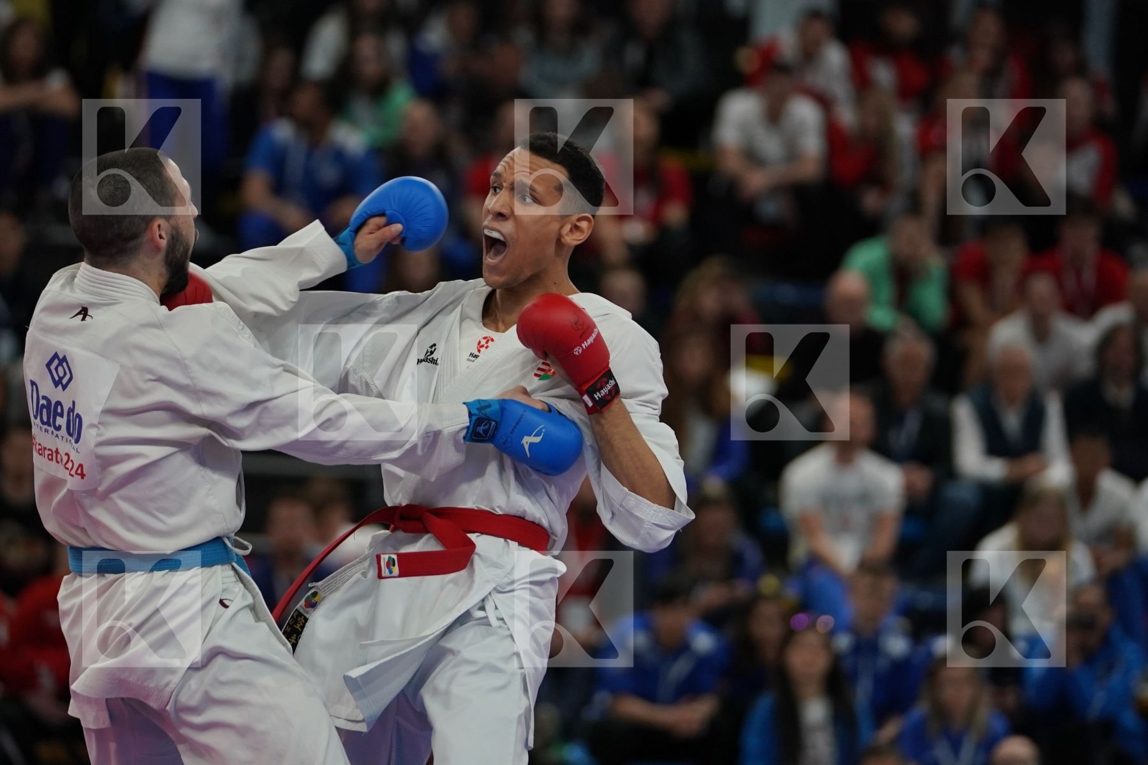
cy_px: 382
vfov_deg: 5.6
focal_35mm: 247
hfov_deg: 8.3
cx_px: 574
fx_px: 7876
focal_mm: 165
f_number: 2.8
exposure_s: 1/1000
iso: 1250
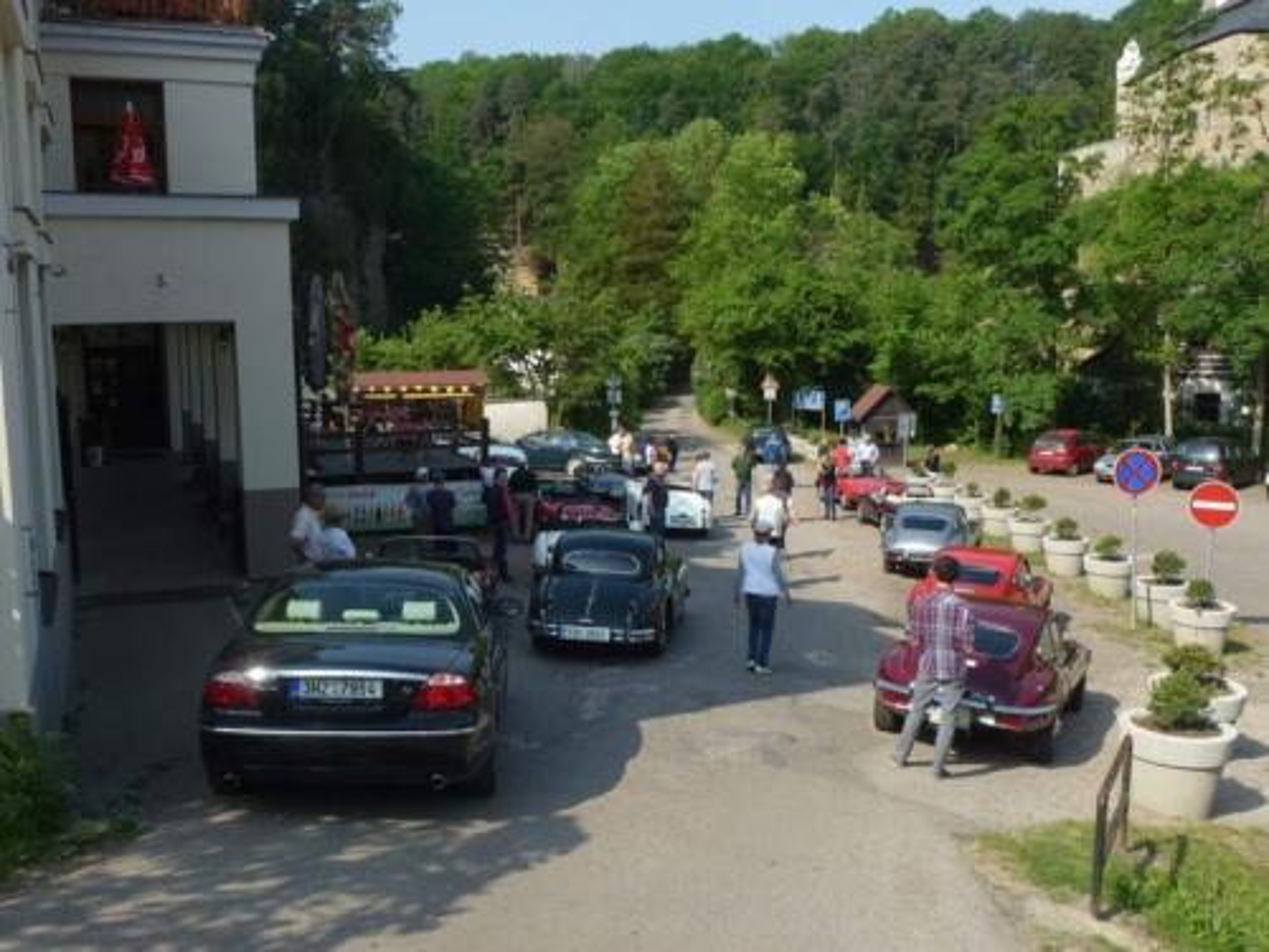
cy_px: 476
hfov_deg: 55.4
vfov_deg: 42.9
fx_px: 1210
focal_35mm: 33
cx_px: 634
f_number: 4
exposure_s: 1/640
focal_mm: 5.9
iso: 100
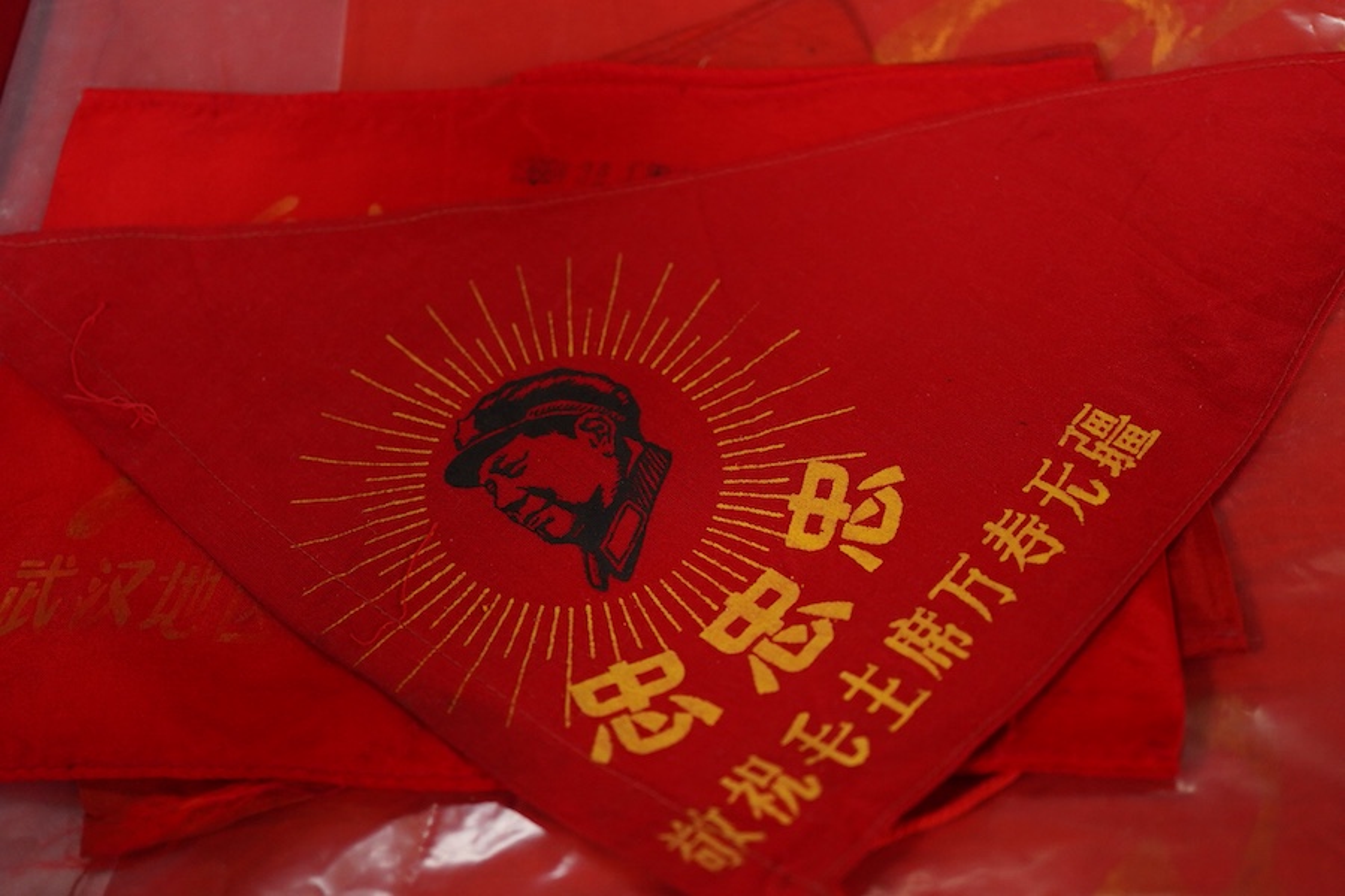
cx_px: 672
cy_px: 448
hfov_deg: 43.6
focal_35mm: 45
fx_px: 1681
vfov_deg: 29.9
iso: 1250
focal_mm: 30
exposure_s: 1/125
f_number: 3.5
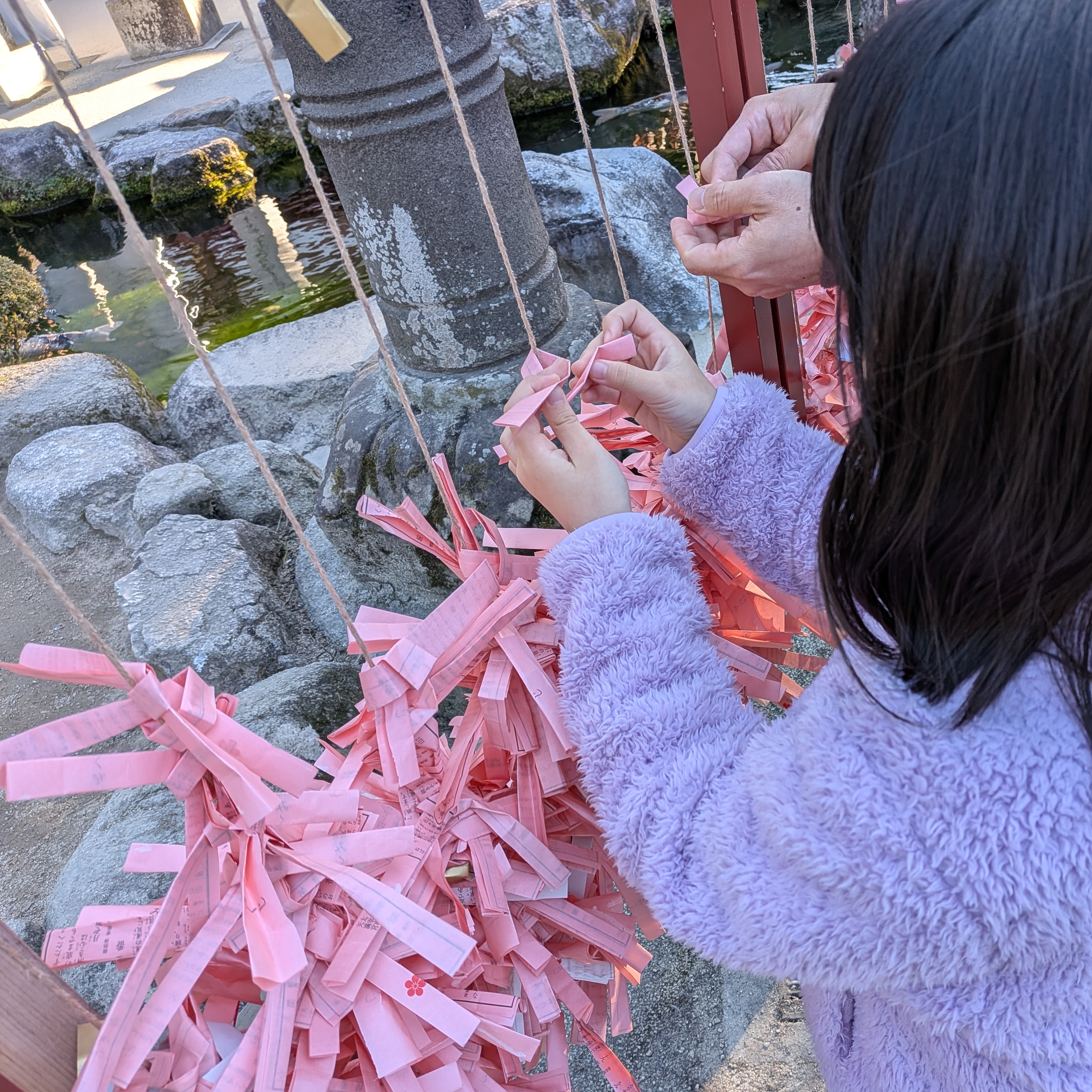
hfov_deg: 54.8
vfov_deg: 55.6
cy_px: 556
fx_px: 1035
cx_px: 705
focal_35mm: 29
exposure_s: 1/126
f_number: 1.7
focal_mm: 4.53
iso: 26
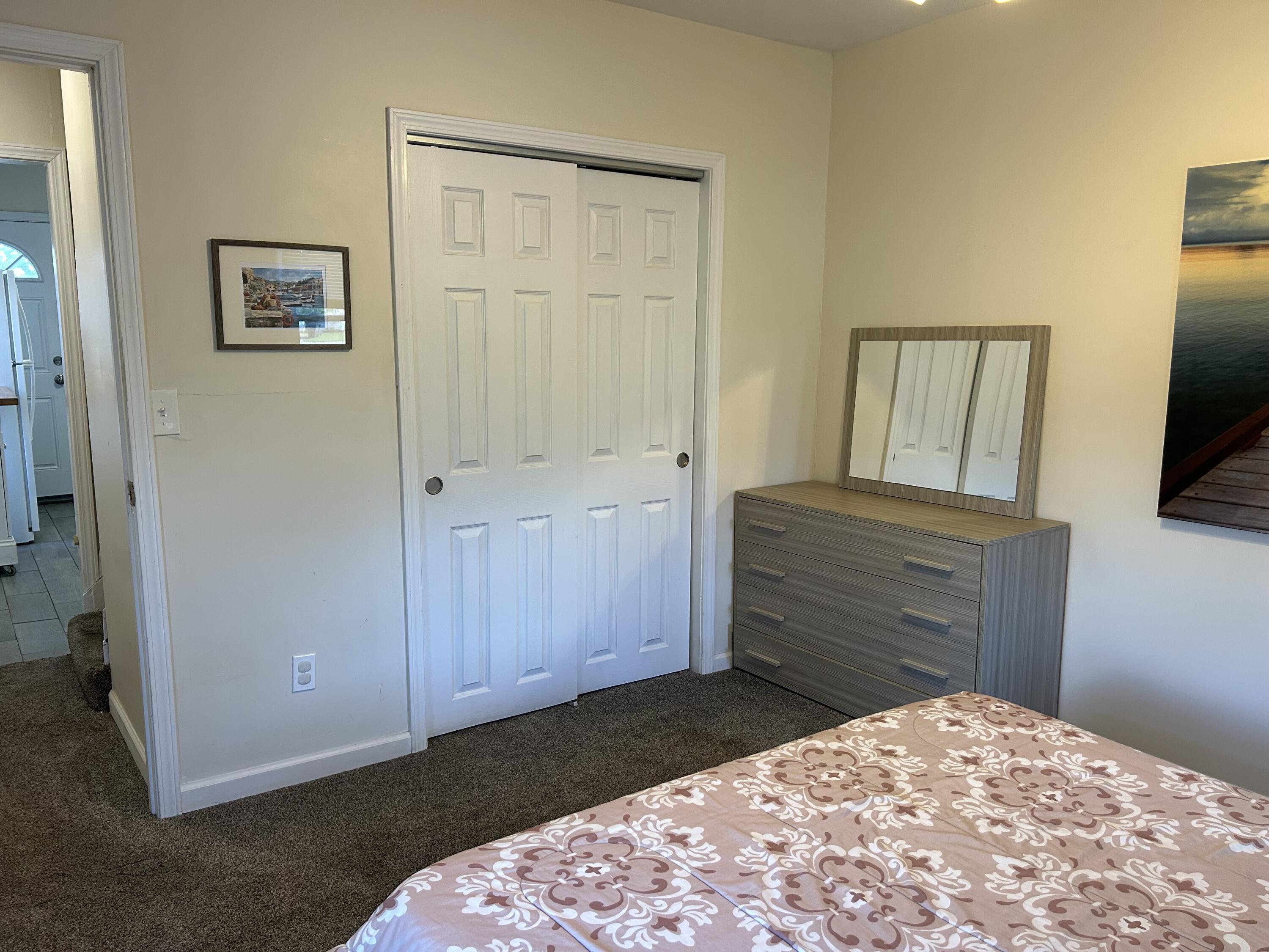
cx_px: 634
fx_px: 953
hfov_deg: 67.3
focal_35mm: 26
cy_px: 476
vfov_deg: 53.1
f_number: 1.5
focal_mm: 5.7
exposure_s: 1/120
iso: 125
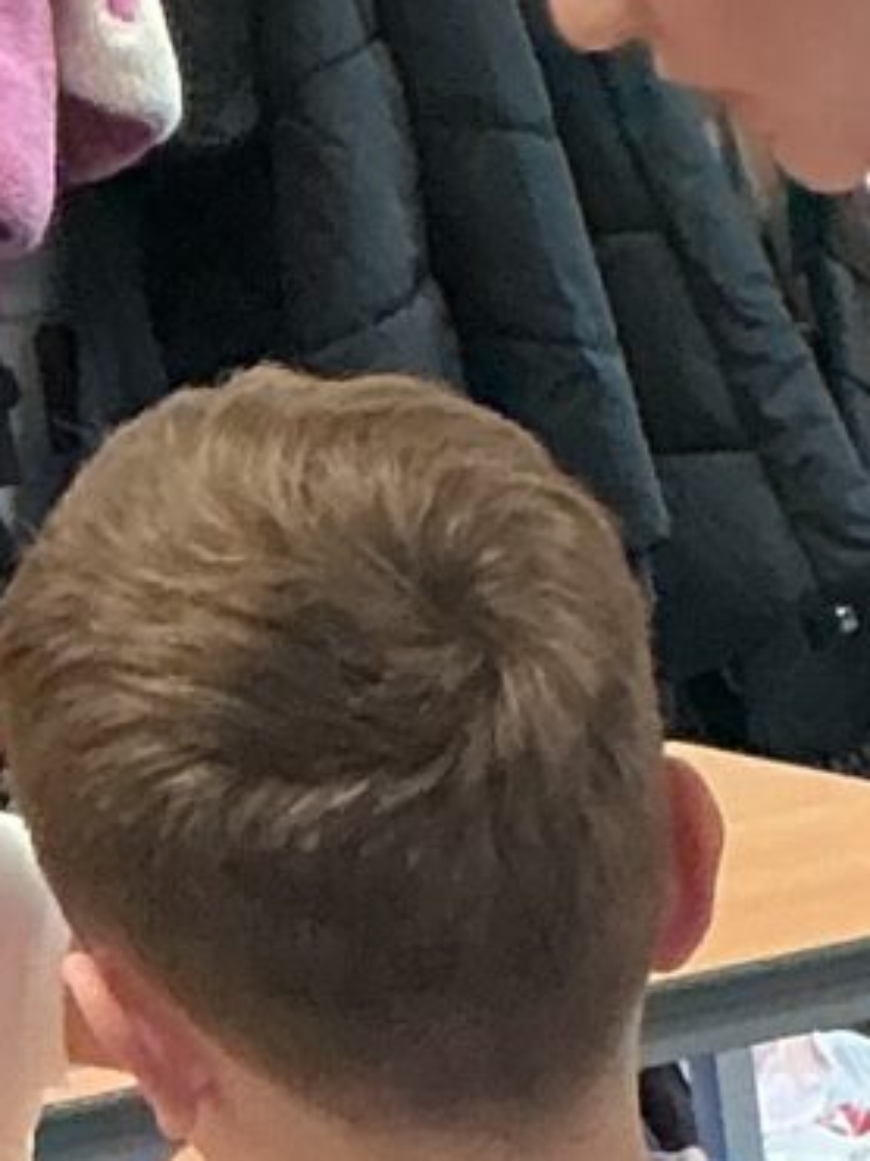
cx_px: 1922
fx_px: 6706
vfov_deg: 8.3
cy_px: 3552
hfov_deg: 7.1
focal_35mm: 200
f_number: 1.8
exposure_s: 1/50
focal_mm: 3
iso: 125
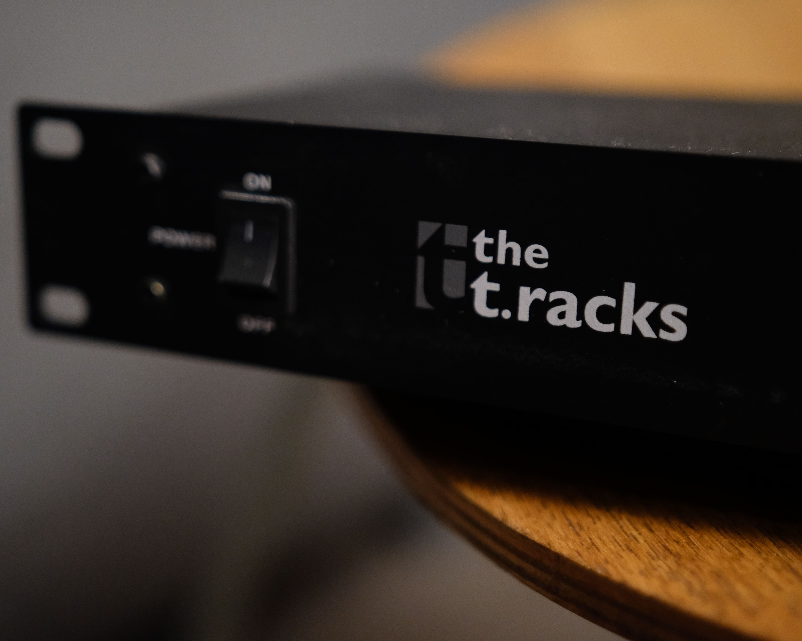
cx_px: 361
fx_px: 1424
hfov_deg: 31.4
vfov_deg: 25.4
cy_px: 322
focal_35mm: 60
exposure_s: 1/400
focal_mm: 35
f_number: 1.8
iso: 3200
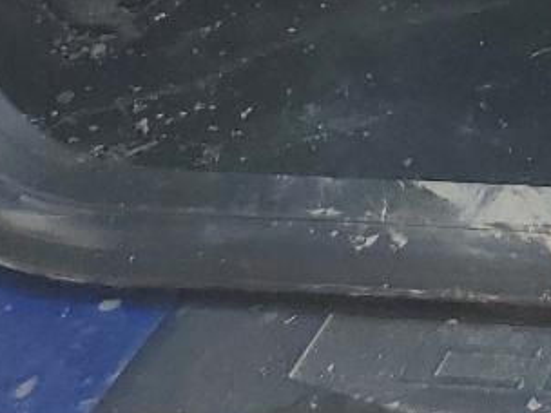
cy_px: -596
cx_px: 1263
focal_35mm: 137
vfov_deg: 9.5
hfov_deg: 12.0
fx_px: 2181
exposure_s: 1/345
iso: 50
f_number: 1.5
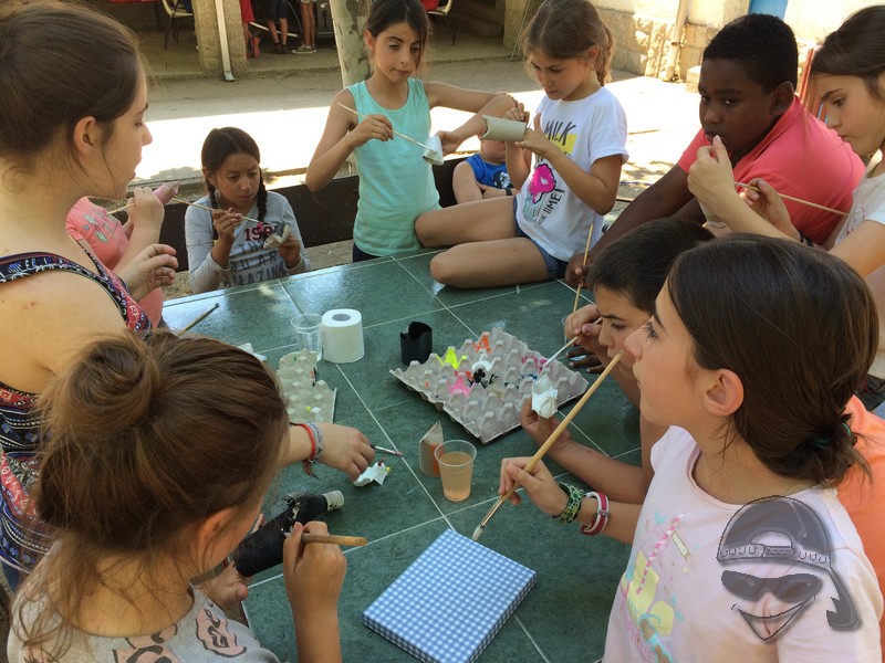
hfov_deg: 61.7
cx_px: 442
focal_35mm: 29
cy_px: 332
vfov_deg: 48.2
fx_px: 741
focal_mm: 4.15
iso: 32
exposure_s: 1/187
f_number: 2.2
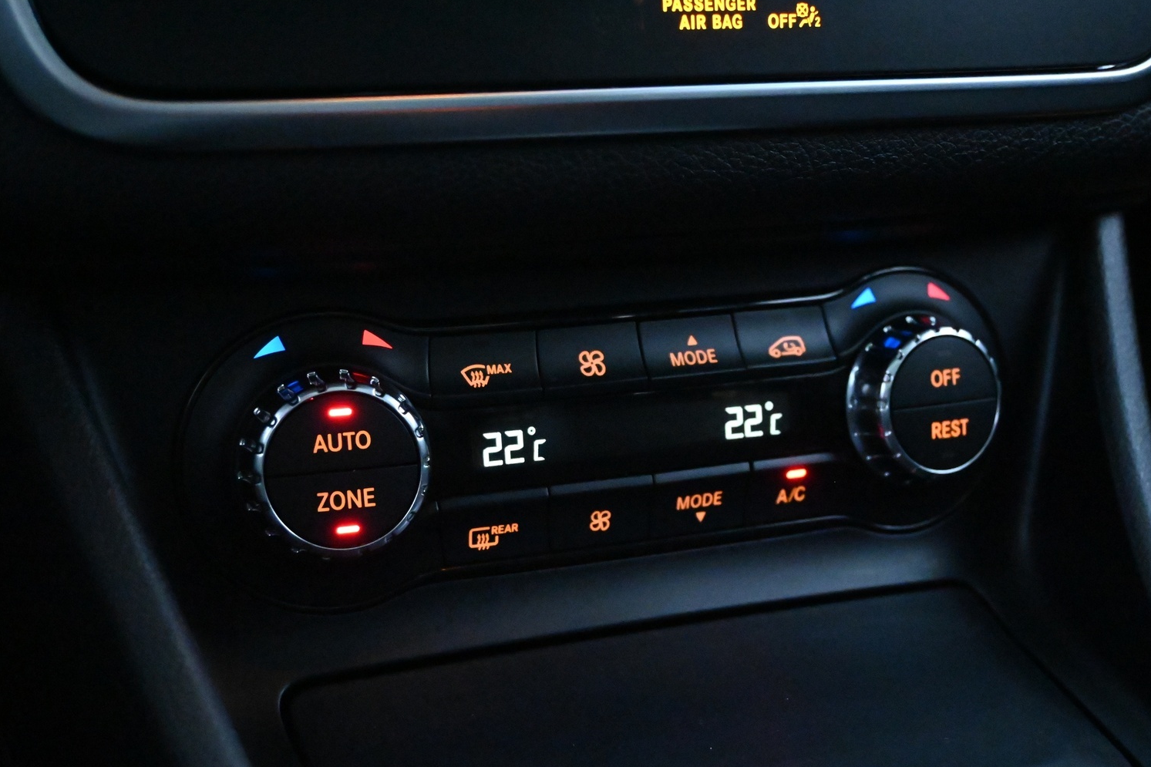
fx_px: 1639
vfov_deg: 26.3
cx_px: 609
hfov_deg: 38.7
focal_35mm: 51
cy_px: 412
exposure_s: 1/50
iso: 16000
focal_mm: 31.5
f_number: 5
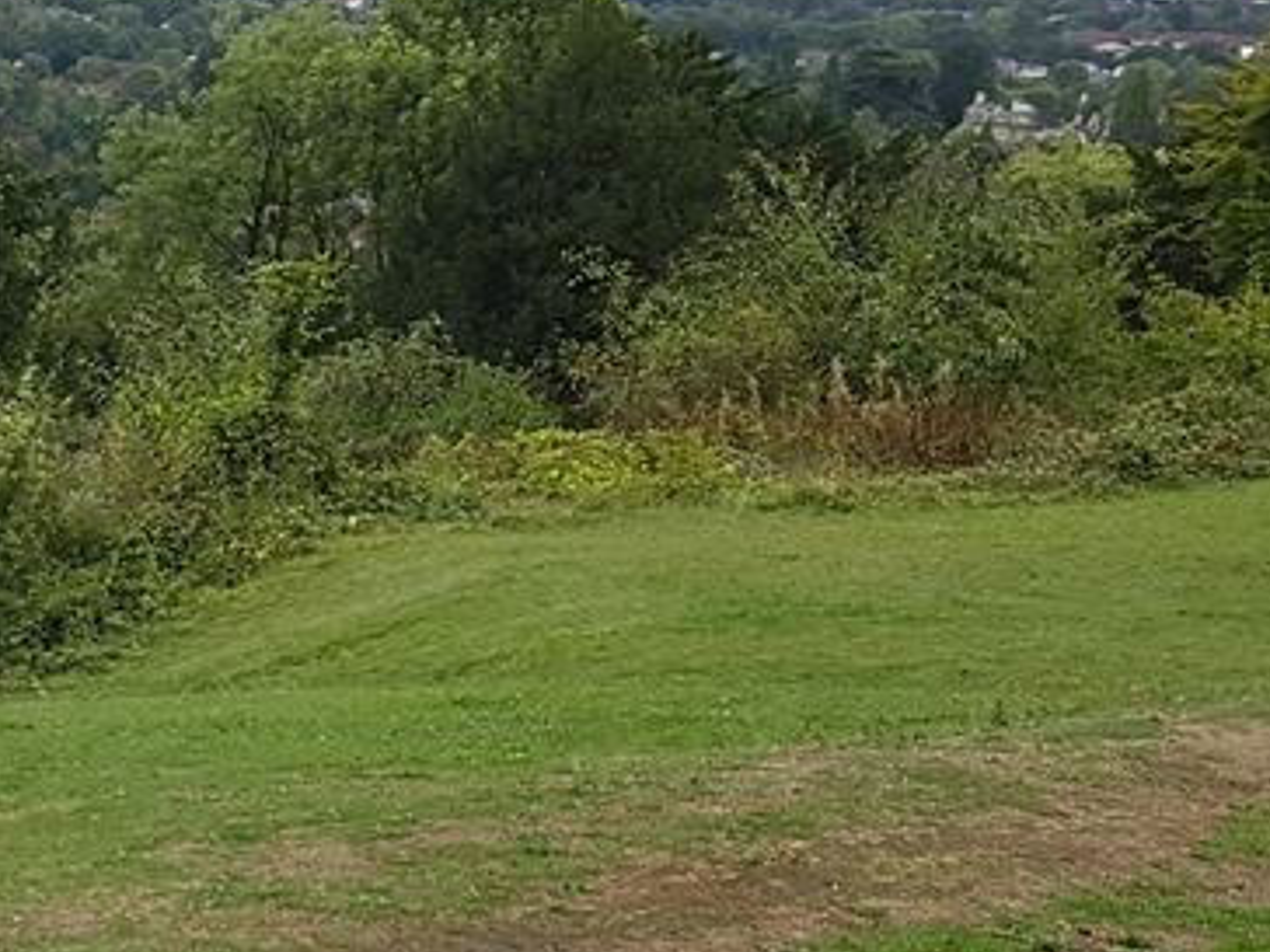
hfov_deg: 19.5
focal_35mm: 90
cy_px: 1261
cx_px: -523
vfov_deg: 15.6
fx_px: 3302
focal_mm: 4.2
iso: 50
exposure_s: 1/367
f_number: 1.7
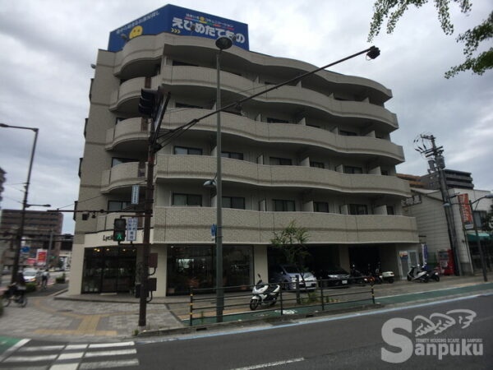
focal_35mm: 29
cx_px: 246
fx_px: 413
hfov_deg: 61.7
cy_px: 185
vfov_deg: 48.2
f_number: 2.2
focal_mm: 4.15
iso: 25
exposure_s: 1/1709
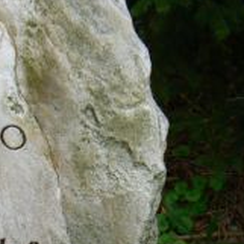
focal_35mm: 132
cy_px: 210
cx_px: -39
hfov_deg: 12.9
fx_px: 1053
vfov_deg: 13.1
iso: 80
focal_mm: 6
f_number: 5.6
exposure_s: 1/200
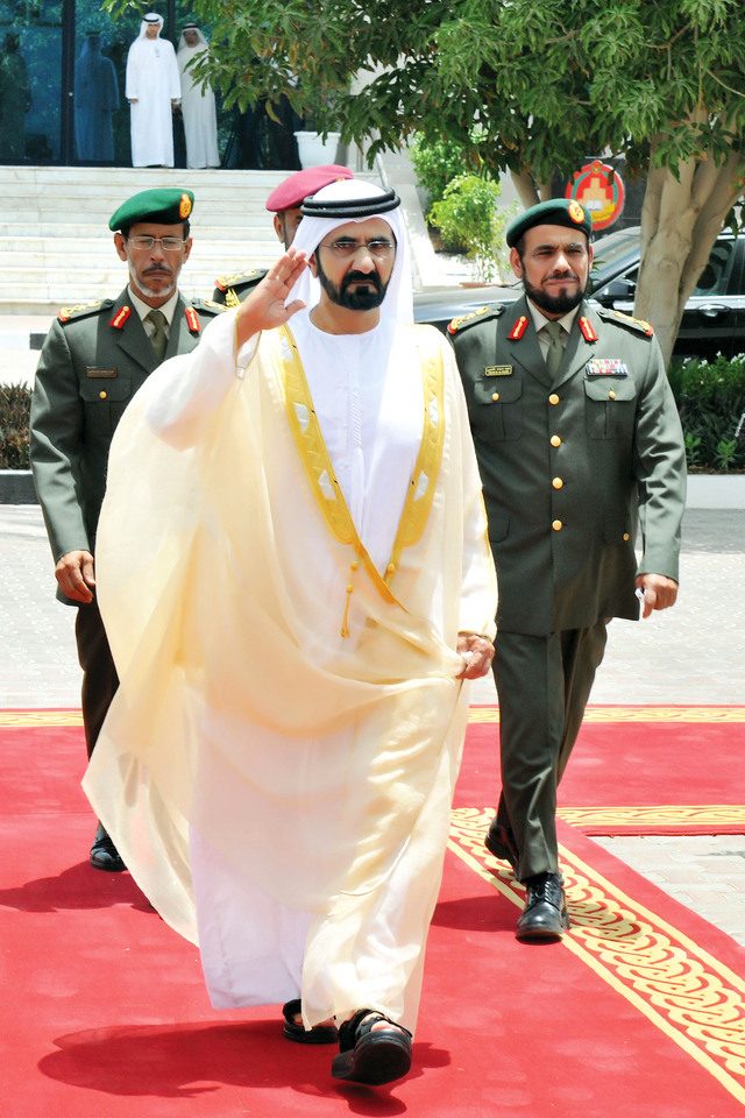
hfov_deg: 20.6
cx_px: 372
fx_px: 2049
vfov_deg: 30.5
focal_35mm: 66
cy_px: 559
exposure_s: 1/250
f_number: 11
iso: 400
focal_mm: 66
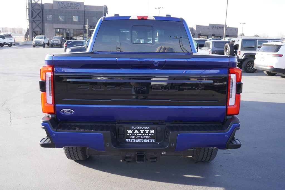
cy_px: 95
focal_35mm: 36
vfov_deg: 36.9
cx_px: 142
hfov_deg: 53.1
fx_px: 285
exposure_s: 1/80
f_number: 5
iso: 100
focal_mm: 24
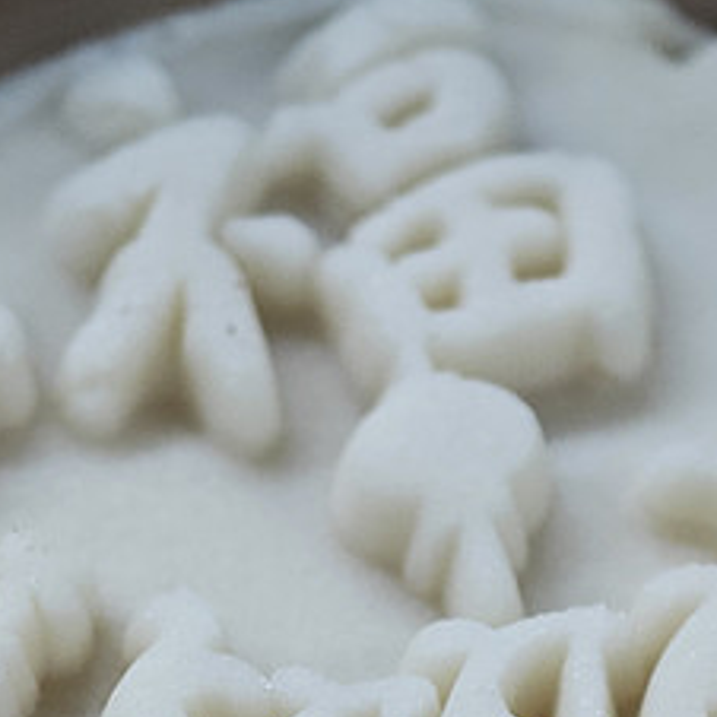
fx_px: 5507
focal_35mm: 235
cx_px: 390
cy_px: 723
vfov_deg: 7.4
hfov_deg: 7.4
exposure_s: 1/100
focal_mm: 12.28
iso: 500
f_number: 1.8
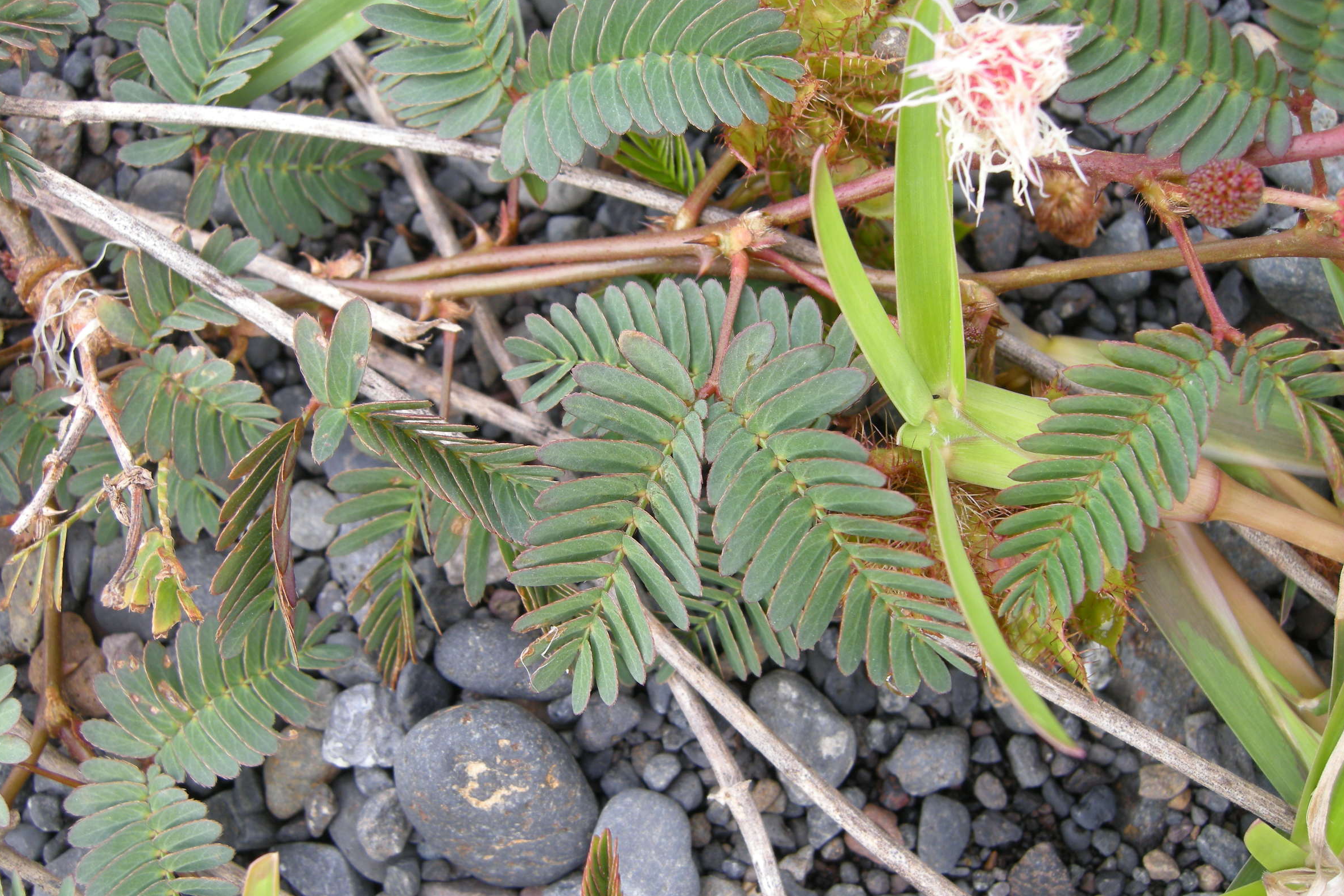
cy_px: 511
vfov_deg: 35.9
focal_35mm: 37
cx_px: 668
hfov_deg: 51.9
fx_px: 1381
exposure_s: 1/102
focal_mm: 7.5
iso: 64
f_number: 3.8
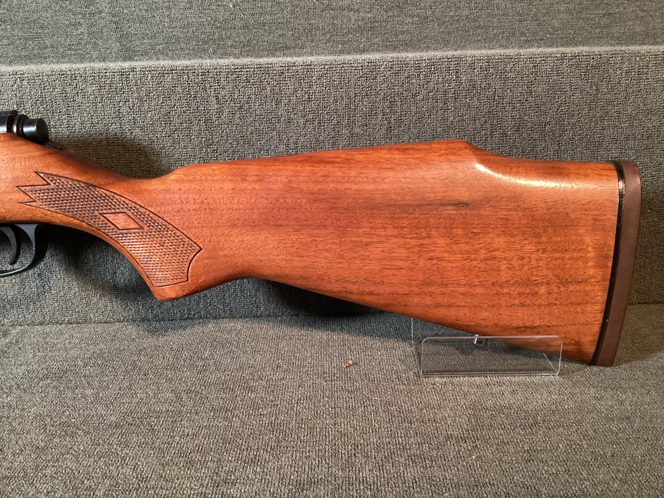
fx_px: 595
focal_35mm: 31
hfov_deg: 58.3
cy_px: 249
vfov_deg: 45.4
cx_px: 332
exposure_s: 1/40
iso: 400
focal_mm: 3.3
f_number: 2.4
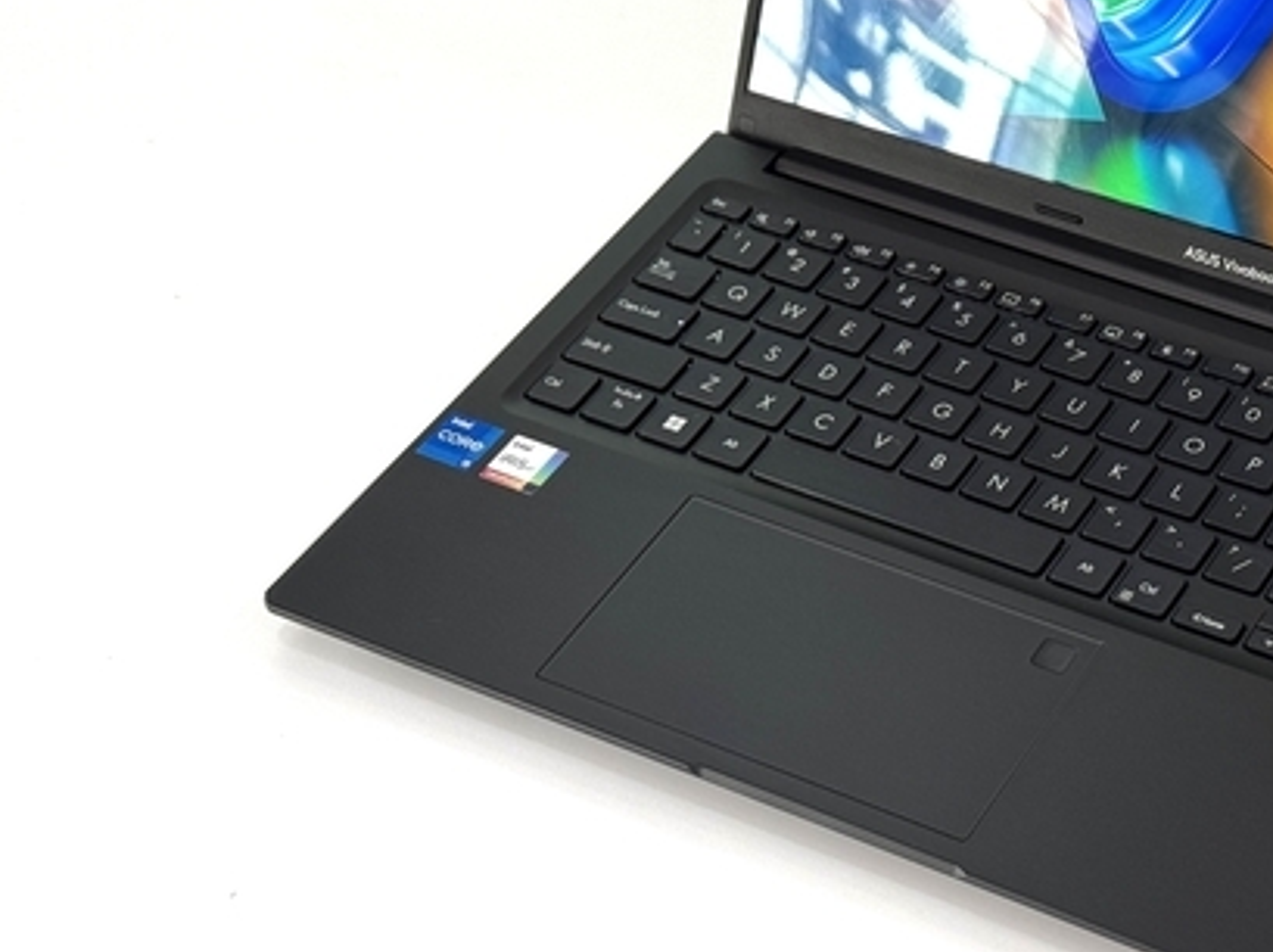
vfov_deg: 15.6
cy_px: 212
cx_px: 1220
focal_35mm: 94
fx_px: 3454
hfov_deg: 20.3
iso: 64
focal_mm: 6.76
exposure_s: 1/224
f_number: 1.78
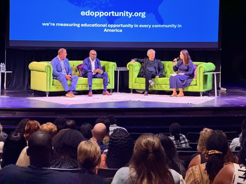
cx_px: 123
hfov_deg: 19.6
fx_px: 711
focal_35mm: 100
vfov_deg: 14.8
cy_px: 92
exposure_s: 1/40
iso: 1000
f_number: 2.8
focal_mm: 16.89
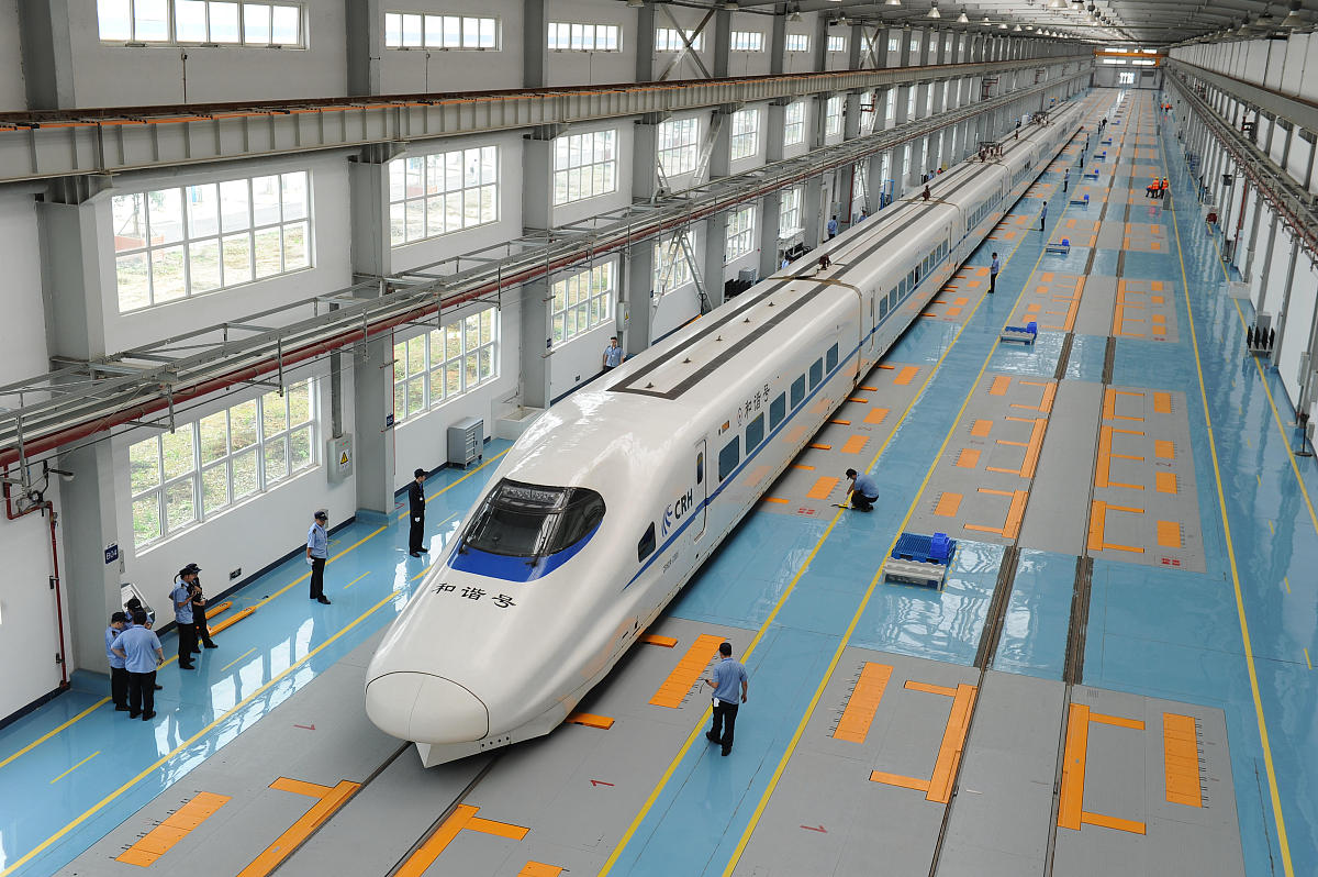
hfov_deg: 48.5
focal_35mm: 40
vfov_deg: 33.3
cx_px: 659
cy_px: 438
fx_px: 1463
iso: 250
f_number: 5.6
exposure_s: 1/80
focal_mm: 40
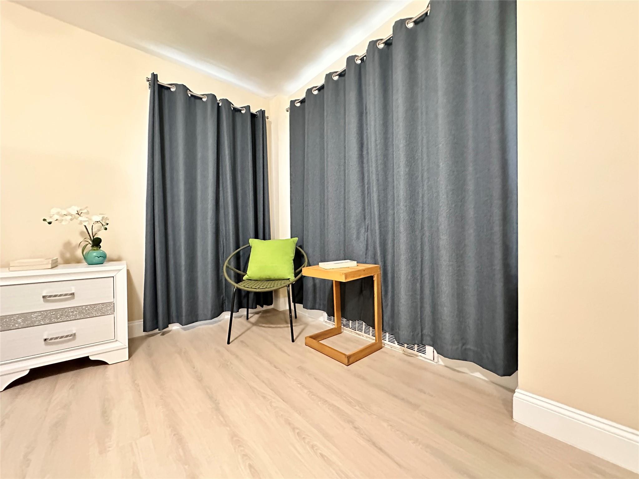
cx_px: 320
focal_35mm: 14
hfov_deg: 102.1
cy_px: 240
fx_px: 258
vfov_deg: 85.7
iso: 1250
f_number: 2.2
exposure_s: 1/40
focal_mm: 2.22
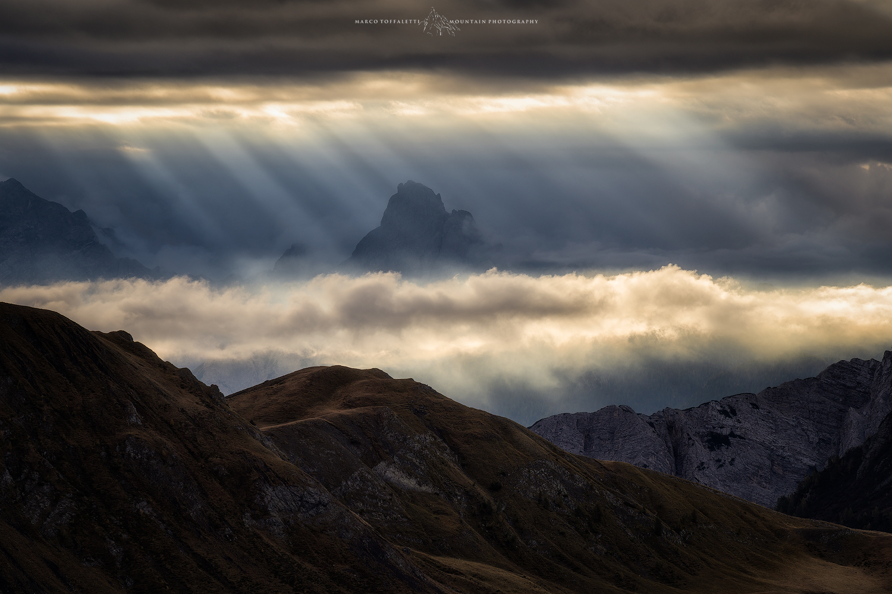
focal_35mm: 240
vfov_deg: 5.7
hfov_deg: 8.6
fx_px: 5943
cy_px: 297
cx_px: 446
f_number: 13
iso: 100
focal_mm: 240
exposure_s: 1/80
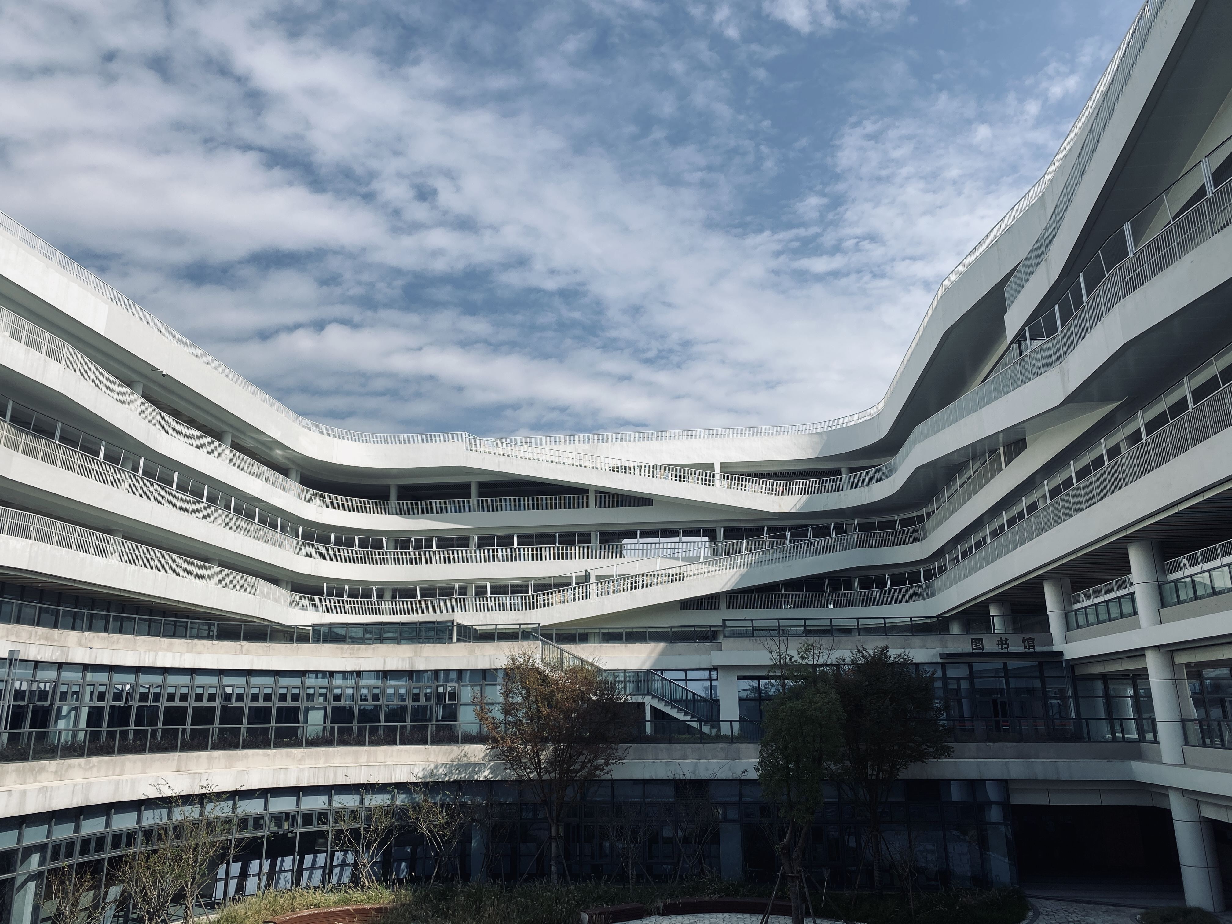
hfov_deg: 67.3
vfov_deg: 53.1
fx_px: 925
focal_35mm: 26
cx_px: 616
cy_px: 462
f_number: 1.8
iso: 32
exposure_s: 1/3731
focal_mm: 4.25
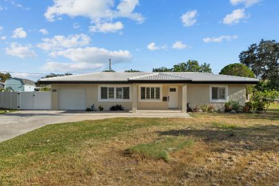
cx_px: 140
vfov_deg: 48.0
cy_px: 93
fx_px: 209
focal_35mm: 27
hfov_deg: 67.3
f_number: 9
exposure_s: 1/320
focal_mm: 27
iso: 250
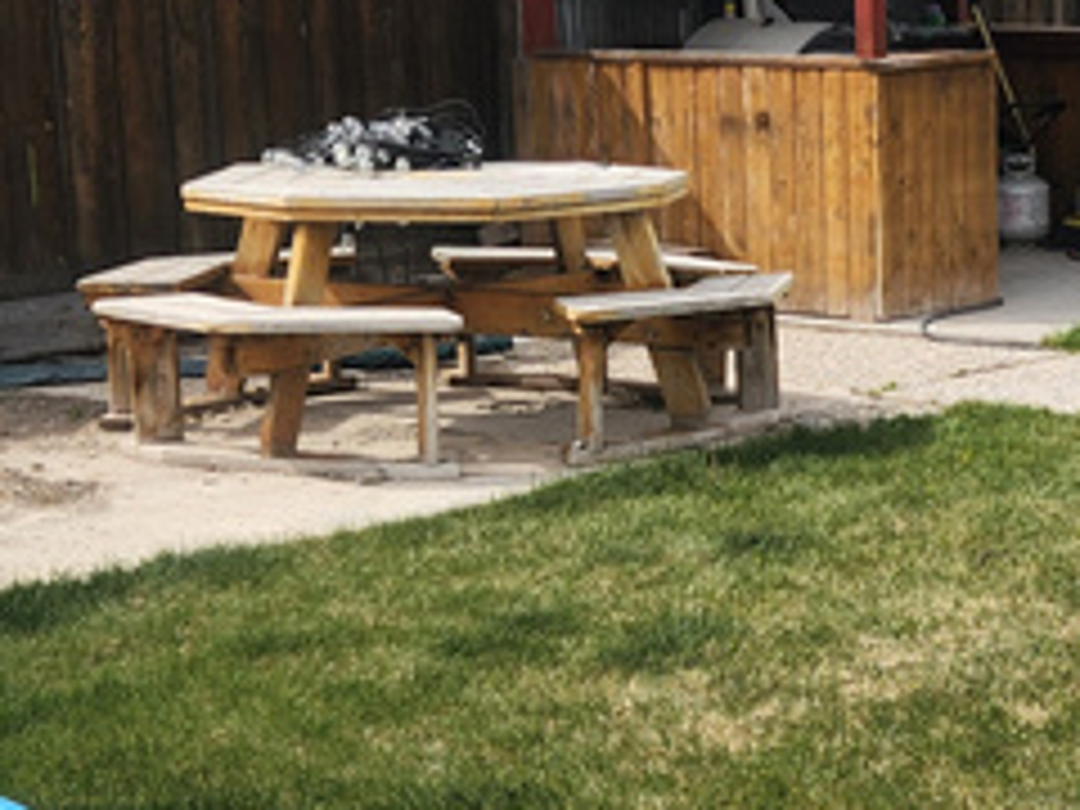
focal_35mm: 98
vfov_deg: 15.1
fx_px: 3058
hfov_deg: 19.1
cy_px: 472
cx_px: 1220
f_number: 1.8
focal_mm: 5.4
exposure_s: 1/2314
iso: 20
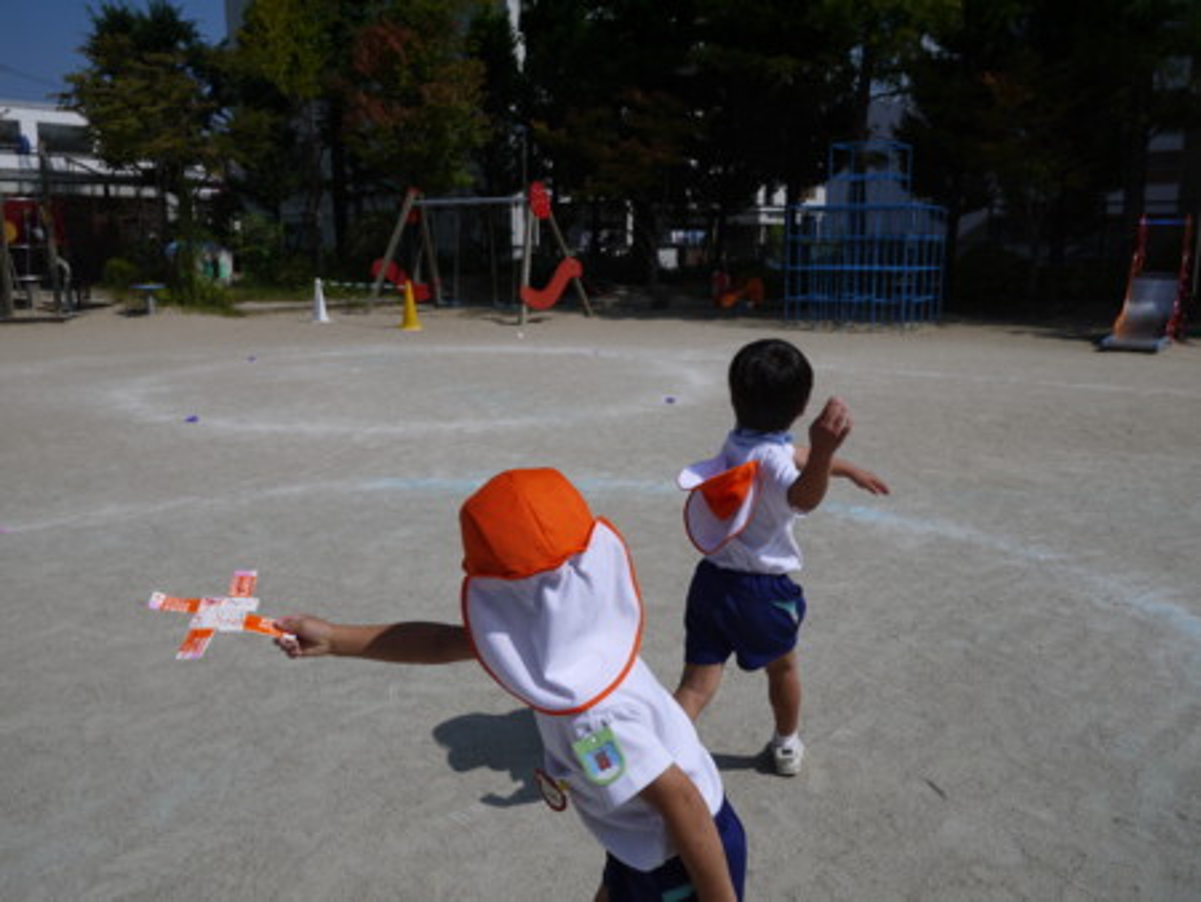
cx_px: 600
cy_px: 451
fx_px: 972
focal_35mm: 28
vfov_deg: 49.8
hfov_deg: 63.4
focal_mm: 14
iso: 160
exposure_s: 1/4000
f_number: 5
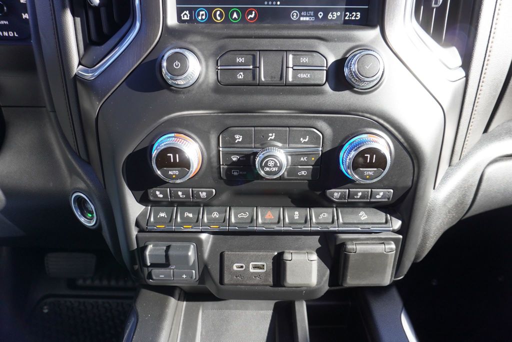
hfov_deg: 73.7
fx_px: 342
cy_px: 171
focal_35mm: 24
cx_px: 256
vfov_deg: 53.2
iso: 400
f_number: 4
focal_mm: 16
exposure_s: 1/60
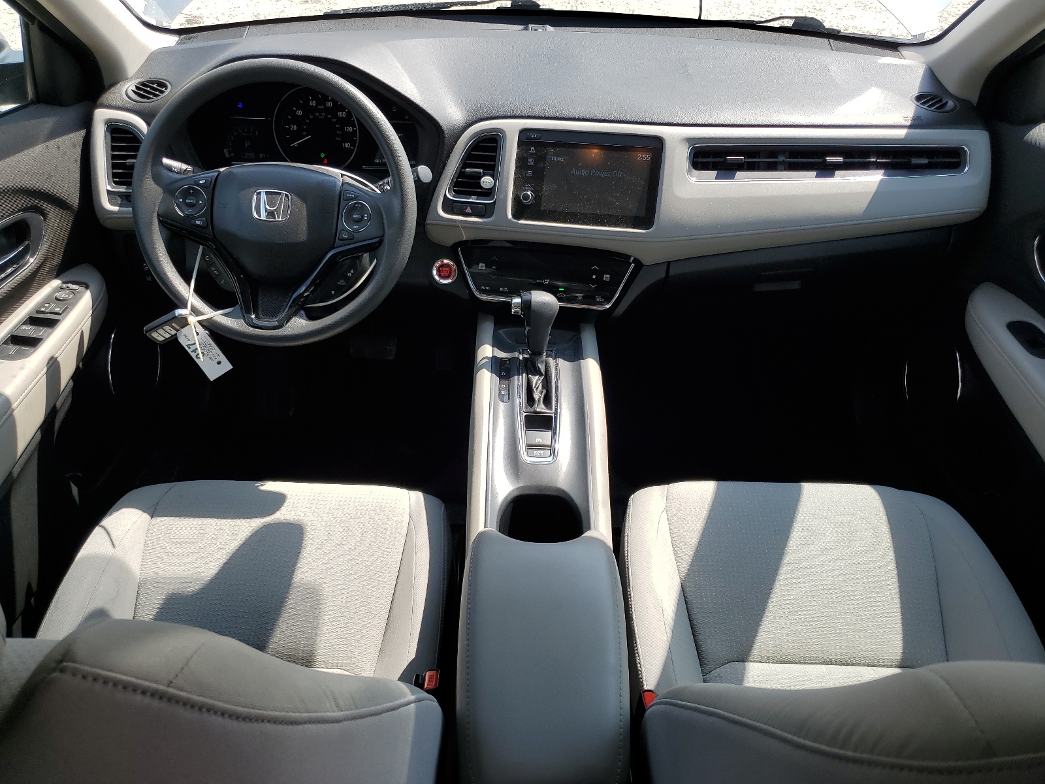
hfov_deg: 67.3
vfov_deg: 53.1
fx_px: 785
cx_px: 522
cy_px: 392
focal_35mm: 26
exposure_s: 1/1111
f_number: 1.5
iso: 50
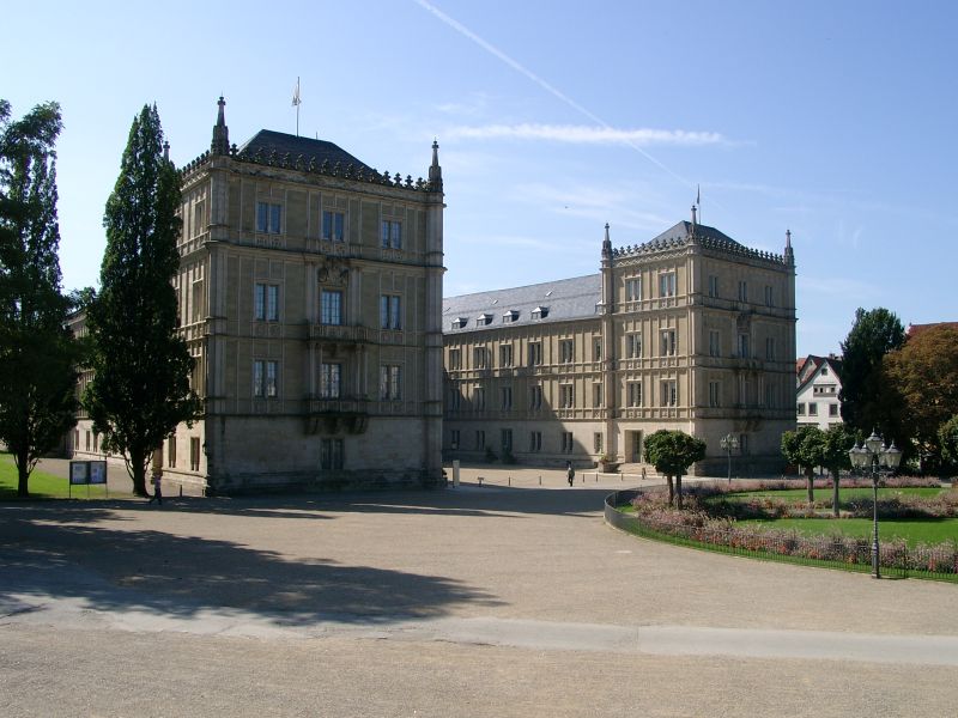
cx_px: 479
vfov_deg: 41.8
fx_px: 941
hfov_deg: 54.0
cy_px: 359
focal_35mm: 34
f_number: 4
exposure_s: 1/676
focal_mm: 7.13
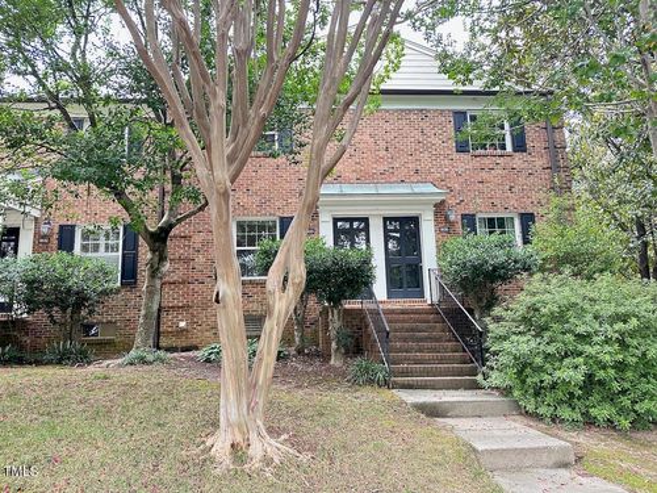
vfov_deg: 56.8
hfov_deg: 71.6
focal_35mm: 24
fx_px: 456
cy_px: 246
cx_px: 328
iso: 250
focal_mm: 6.86
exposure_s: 1/121
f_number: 1.78
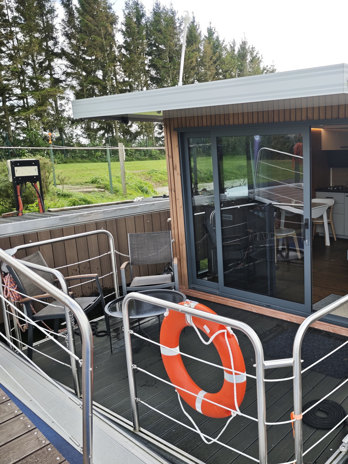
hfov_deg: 42.7
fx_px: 416
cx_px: 294
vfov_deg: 58.4
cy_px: 234
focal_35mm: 31
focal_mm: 8.72
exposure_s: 1/526
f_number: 1.63
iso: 50
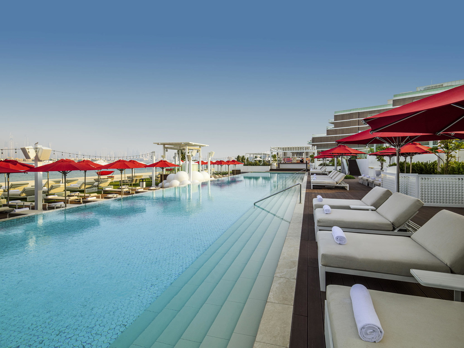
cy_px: 174
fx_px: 201
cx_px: 232
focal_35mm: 15
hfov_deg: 98.2
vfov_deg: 81.7
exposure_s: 1/250
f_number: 9.5
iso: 200
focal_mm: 24
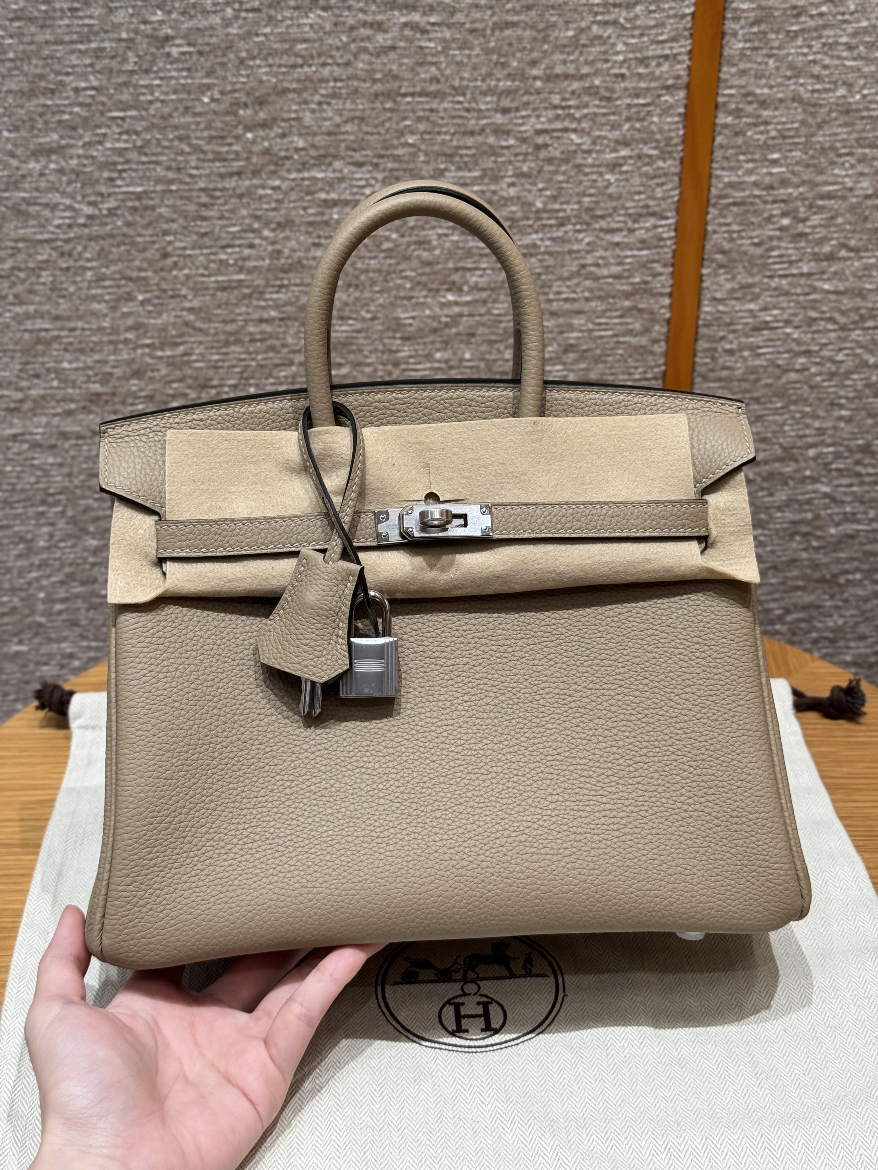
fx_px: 1623
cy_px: 585
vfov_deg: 39.7
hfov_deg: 30.3
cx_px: 439
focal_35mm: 48
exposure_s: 1/100
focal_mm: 6.76
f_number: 1.78
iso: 80
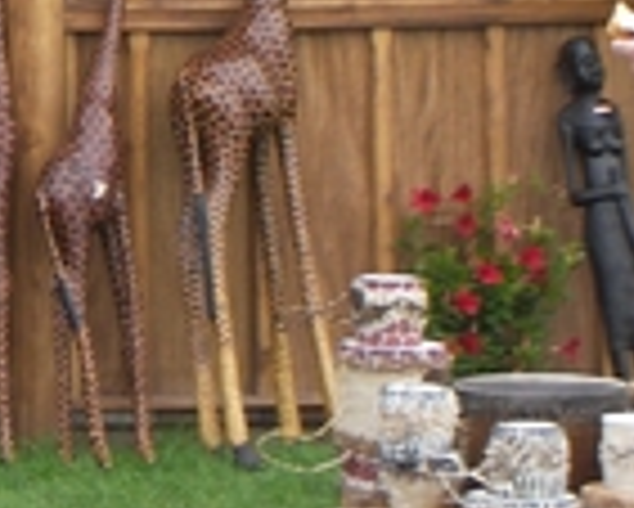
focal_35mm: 241
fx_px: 4525
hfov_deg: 7.7
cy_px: -180
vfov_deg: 6.4
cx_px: -621
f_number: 3.6
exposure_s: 1/320
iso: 100
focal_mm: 12.1
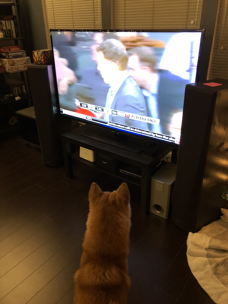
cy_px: 152
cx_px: 114
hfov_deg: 49.7
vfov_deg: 63.4
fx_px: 246
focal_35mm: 28
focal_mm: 3.99
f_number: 1.8
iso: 400
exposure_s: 1/30
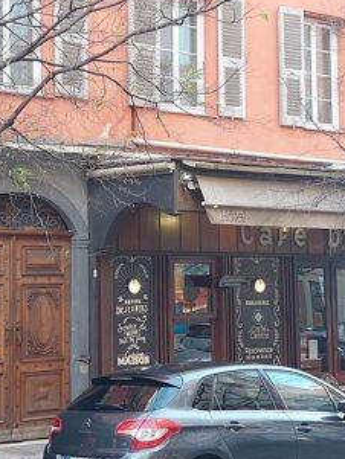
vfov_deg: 53.8
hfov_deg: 41.1
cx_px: 105
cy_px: 207
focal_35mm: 34
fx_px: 451
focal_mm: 5.23
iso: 50
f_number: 1.8
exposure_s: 1/50
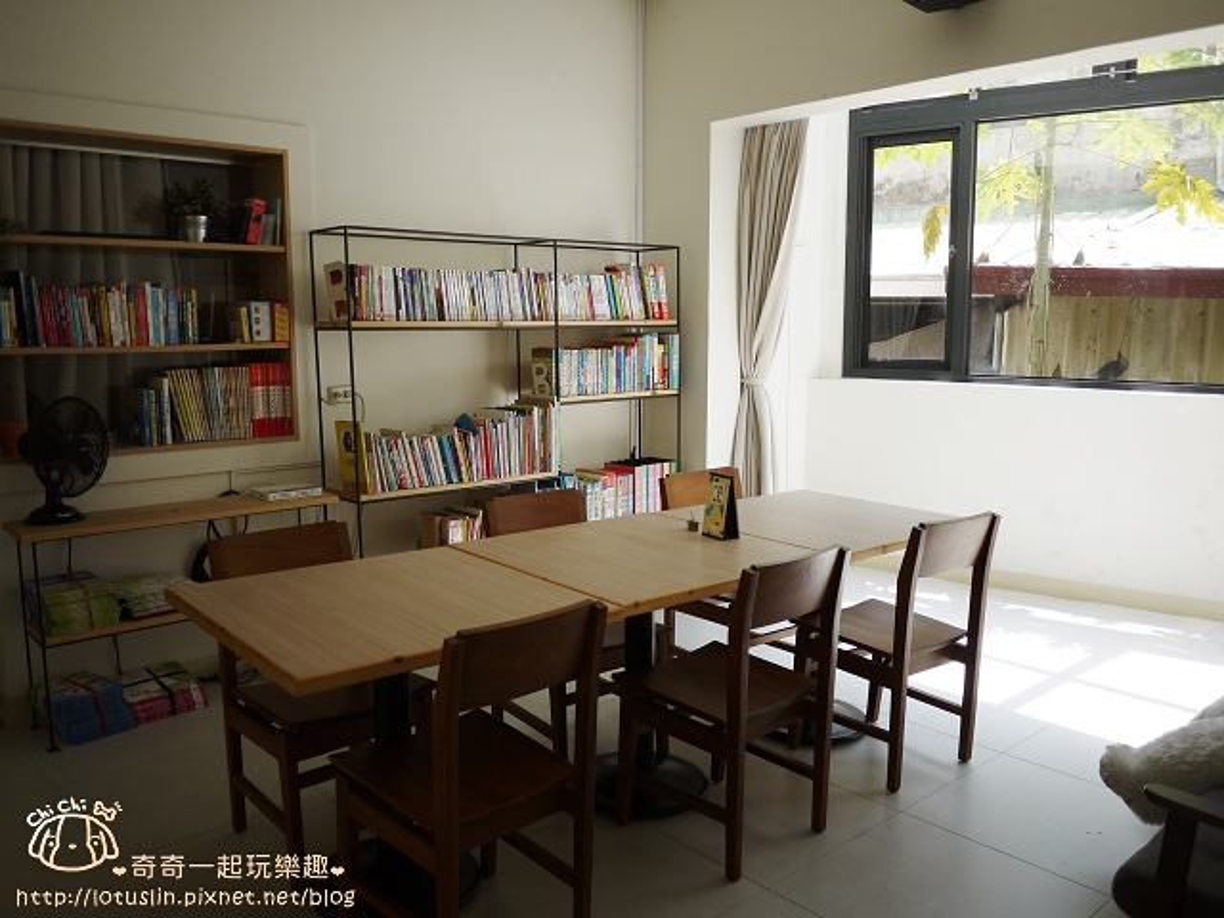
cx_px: 612
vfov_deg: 49.7
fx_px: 990
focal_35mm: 28
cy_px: 459
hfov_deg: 63.4
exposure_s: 1/640
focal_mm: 14
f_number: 2.5
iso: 100
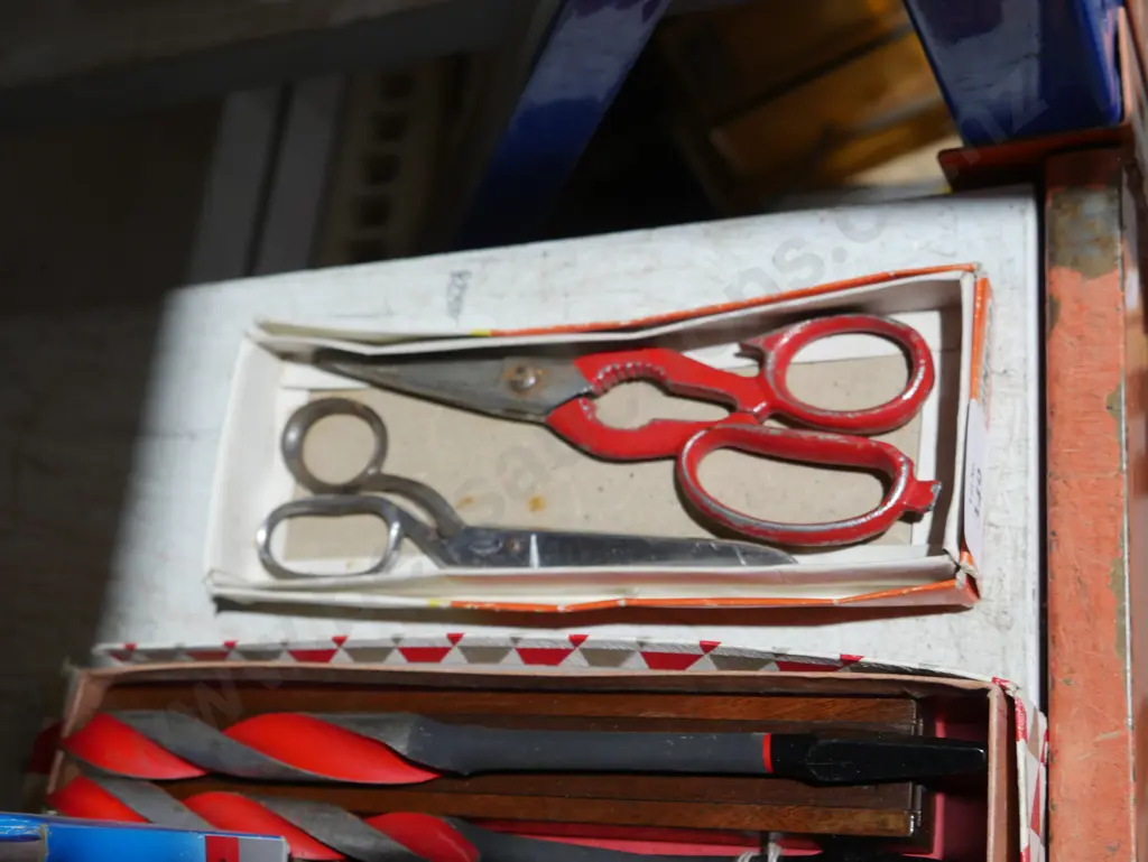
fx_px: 1593
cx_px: 574
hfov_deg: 39.6
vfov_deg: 30.3
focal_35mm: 48
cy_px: 431
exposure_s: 1/60
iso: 640
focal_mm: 24
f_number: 5.2
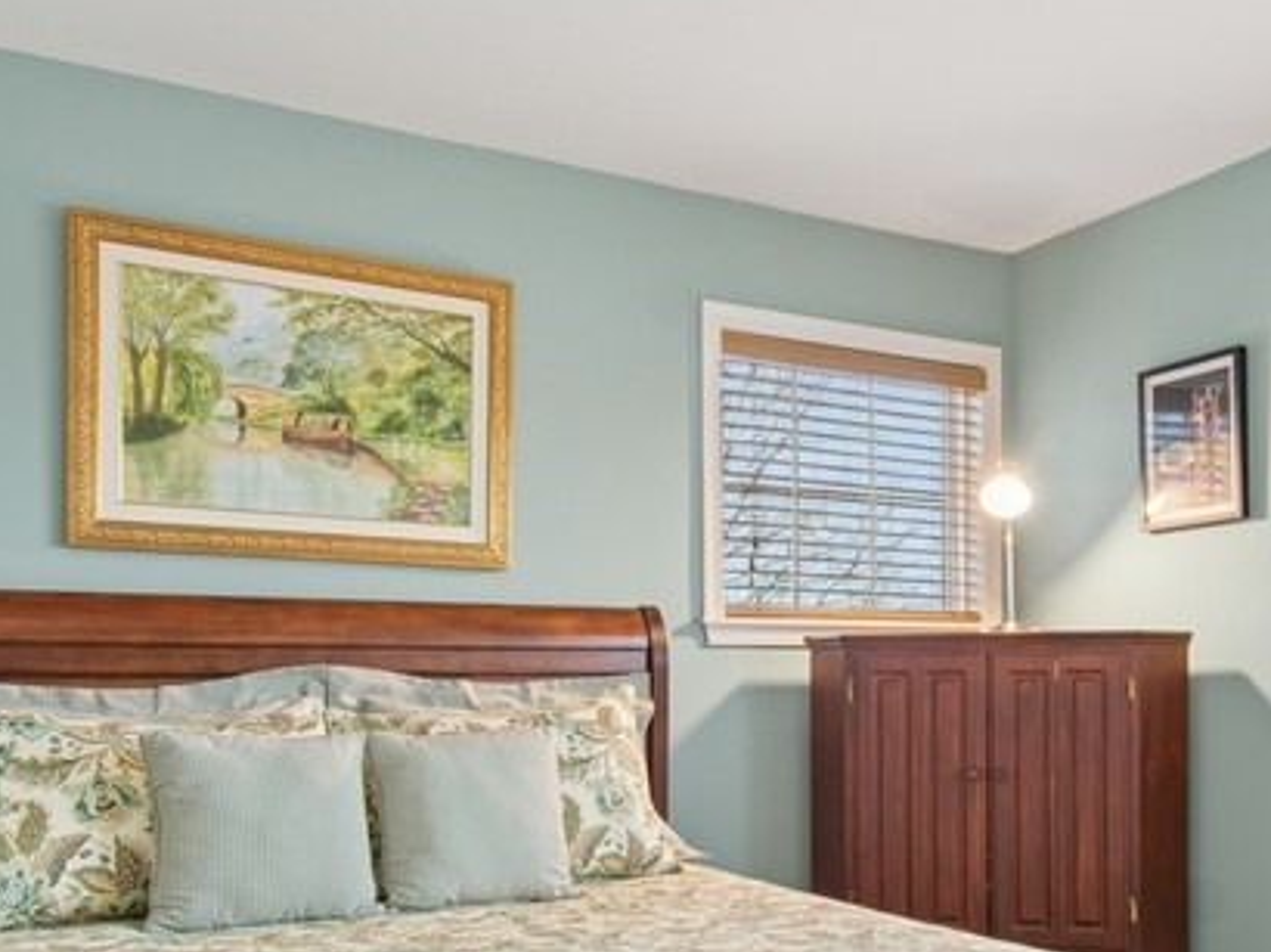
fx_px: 1394
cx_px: 832
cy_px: 698
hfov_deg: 48.3
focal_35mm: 38
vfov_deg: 36.9
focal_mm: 12
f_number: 8
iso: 250
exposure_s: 1/8
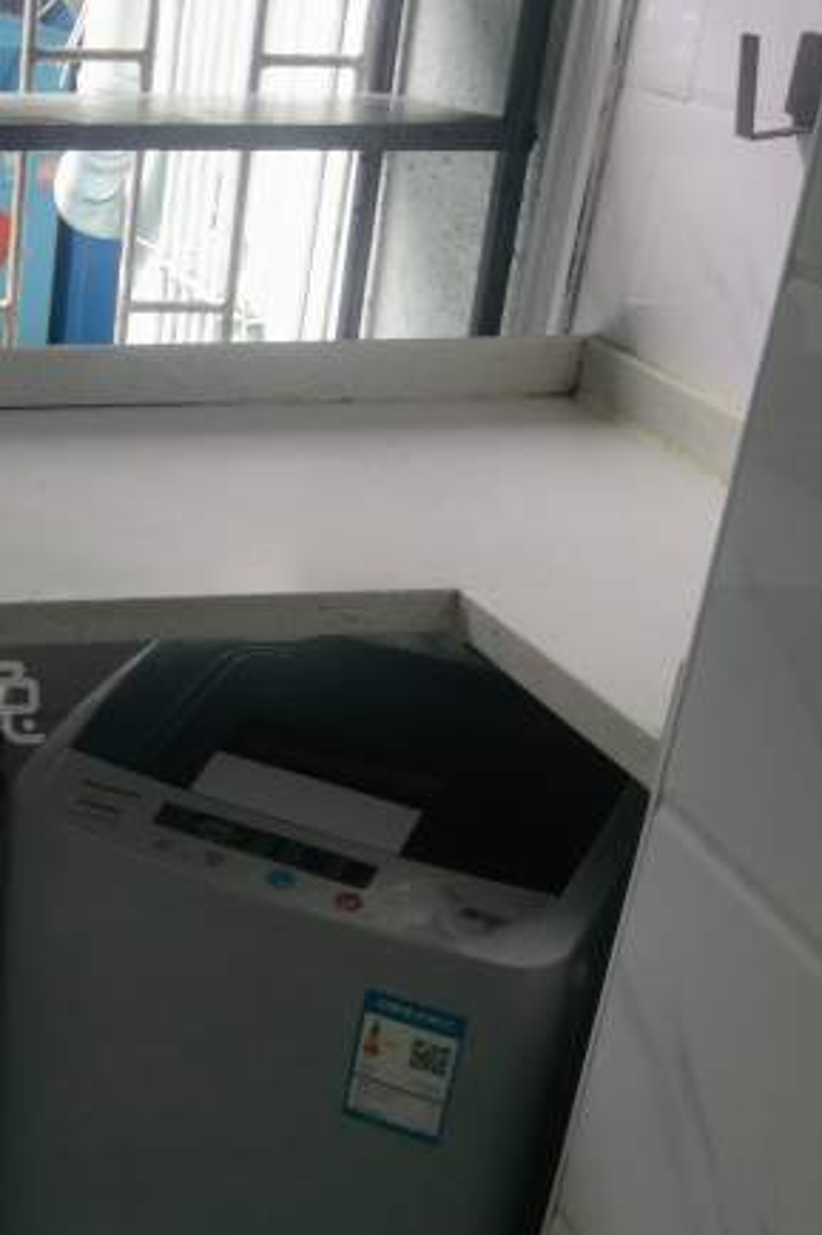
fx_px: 1577
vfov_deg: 42.7
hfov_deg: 25.9
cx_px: -182
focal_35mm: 46
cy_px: 673
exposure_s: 1/100
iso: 50
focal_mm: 4.4
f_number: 1.8
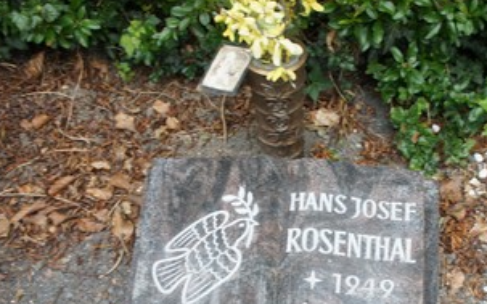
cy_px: 236
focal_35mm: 51
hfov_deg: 39.1
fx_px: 677
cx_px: 325
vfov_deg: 24.9
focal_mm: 22
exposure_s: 1/125
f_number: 5.6
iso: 250
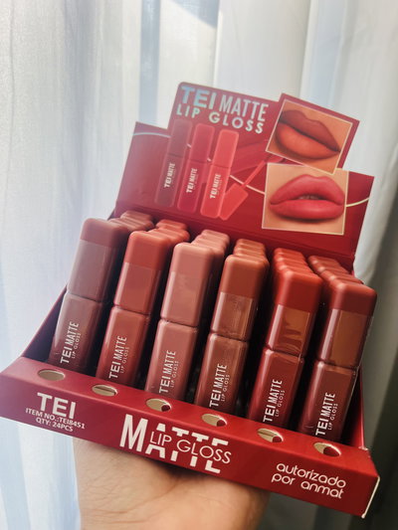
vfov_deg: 67.3
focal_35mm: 26
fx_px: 398
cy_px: 265
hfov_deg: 53.1
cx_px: 199
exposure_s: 1/302
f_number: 1.5
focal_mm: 5.7
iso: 50
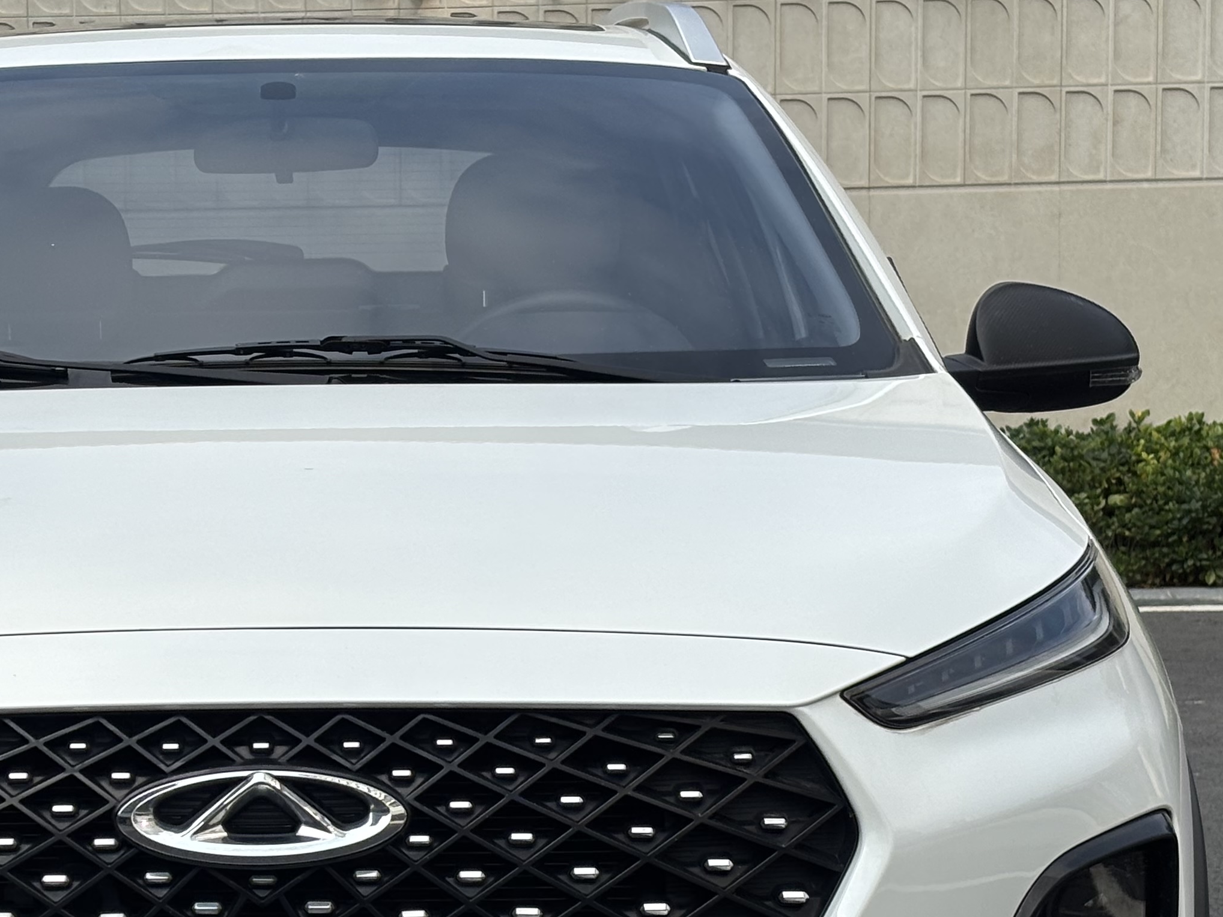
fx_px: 3639
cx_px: 247
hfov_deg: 18.9
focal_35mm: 103
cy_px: 702
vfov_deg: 14.3
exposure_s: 1/3311
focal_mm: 5.96
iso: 40
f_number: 1.6
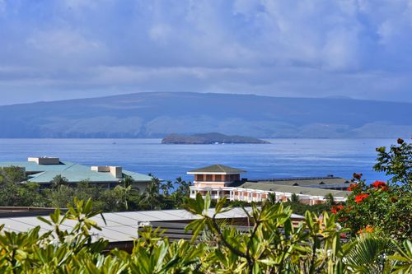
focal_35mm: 170
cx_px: 206
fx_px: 1945
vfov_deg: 8.1
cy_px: 137
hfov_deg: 12.1
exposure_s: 1/200
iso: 125
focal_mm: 170
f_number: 14
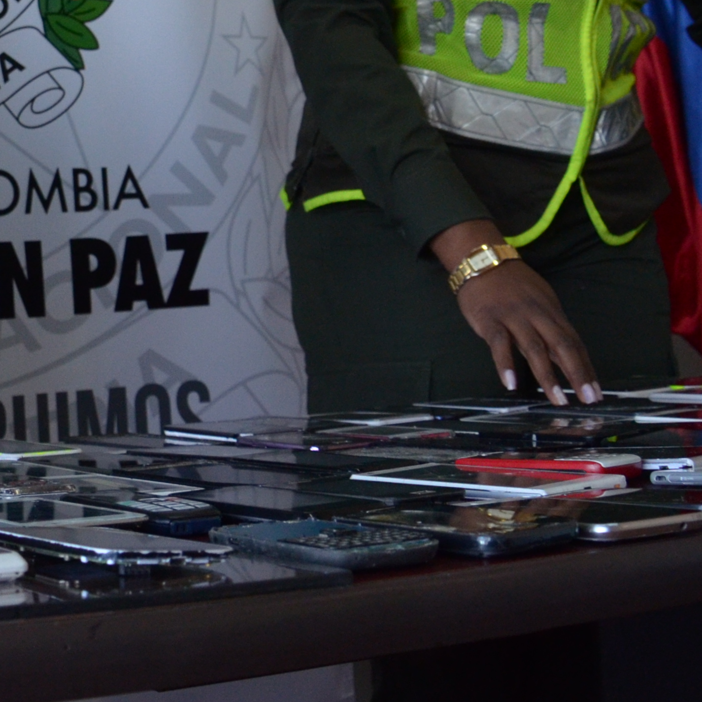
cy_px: -97
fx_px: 4038
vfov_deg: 9.8
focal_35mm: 176
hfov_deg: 9.8
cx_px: -174
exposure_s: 1/160
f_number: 5.6
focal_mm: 40
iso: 1000
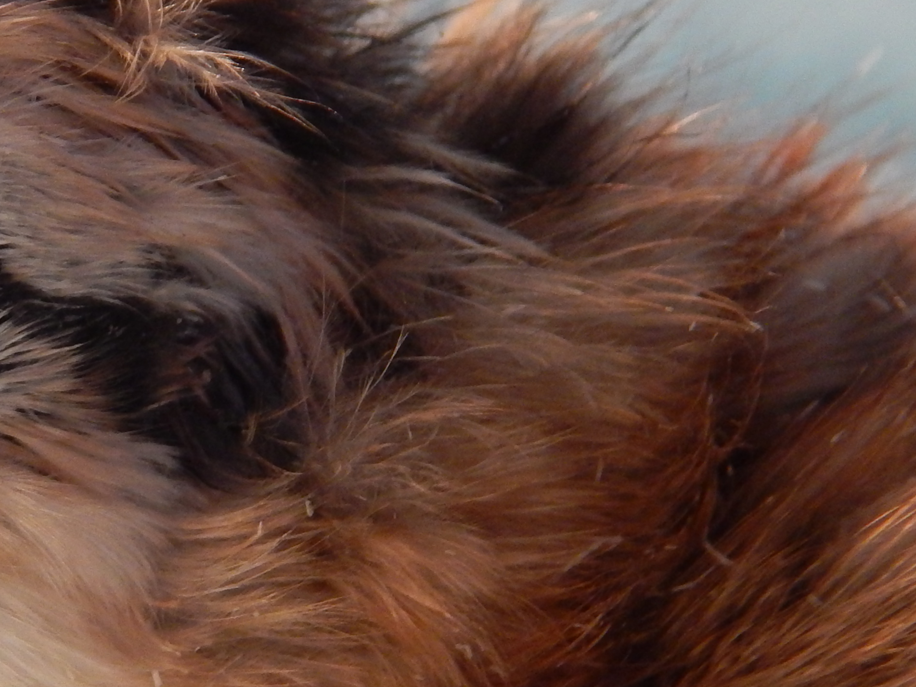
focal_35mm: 184
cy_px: 510
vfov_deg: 8.1
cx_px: -157
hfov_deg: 10.6
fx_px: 4869
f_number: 4.2
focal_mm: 13.5
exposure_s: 1/50
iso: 400
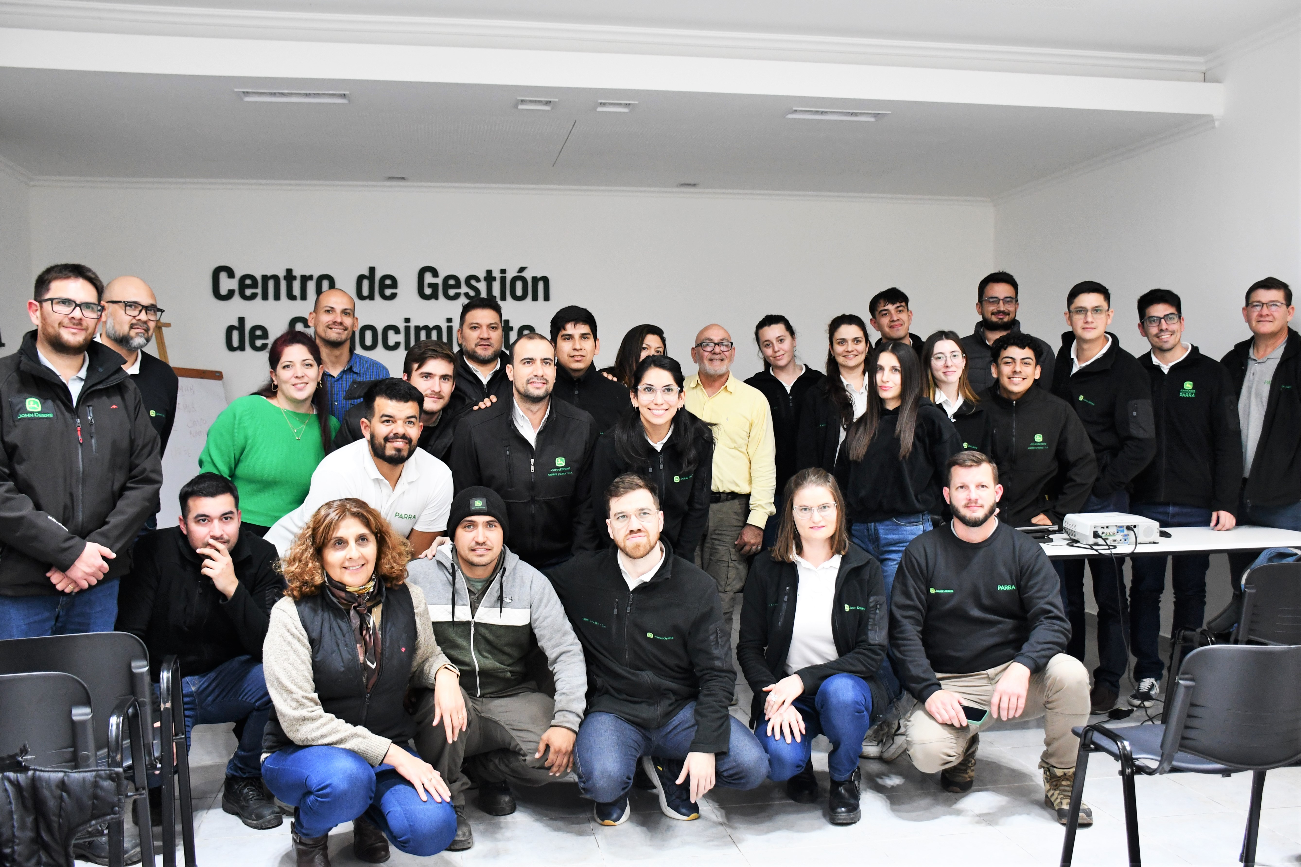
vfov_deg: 43.6
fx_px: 1084
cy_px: 434
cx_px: 650
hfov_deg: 61.9
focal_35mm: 30
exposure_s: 1/125
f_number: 3.5
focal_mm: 20
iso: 1600
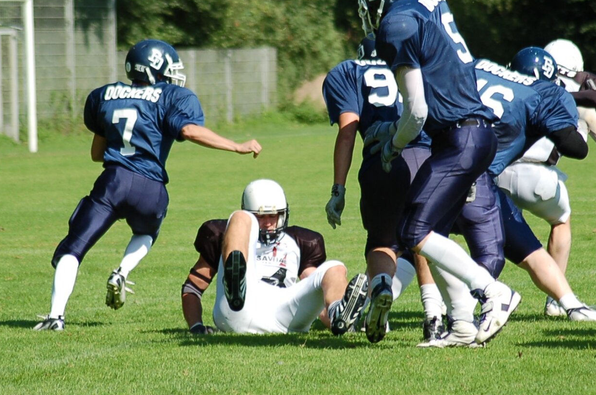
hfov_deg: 5.1
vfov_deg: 3.4
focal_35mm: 401
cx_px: 301
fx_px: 6627
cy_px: 154
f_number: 4.5
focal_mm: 150
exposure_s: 1/1000
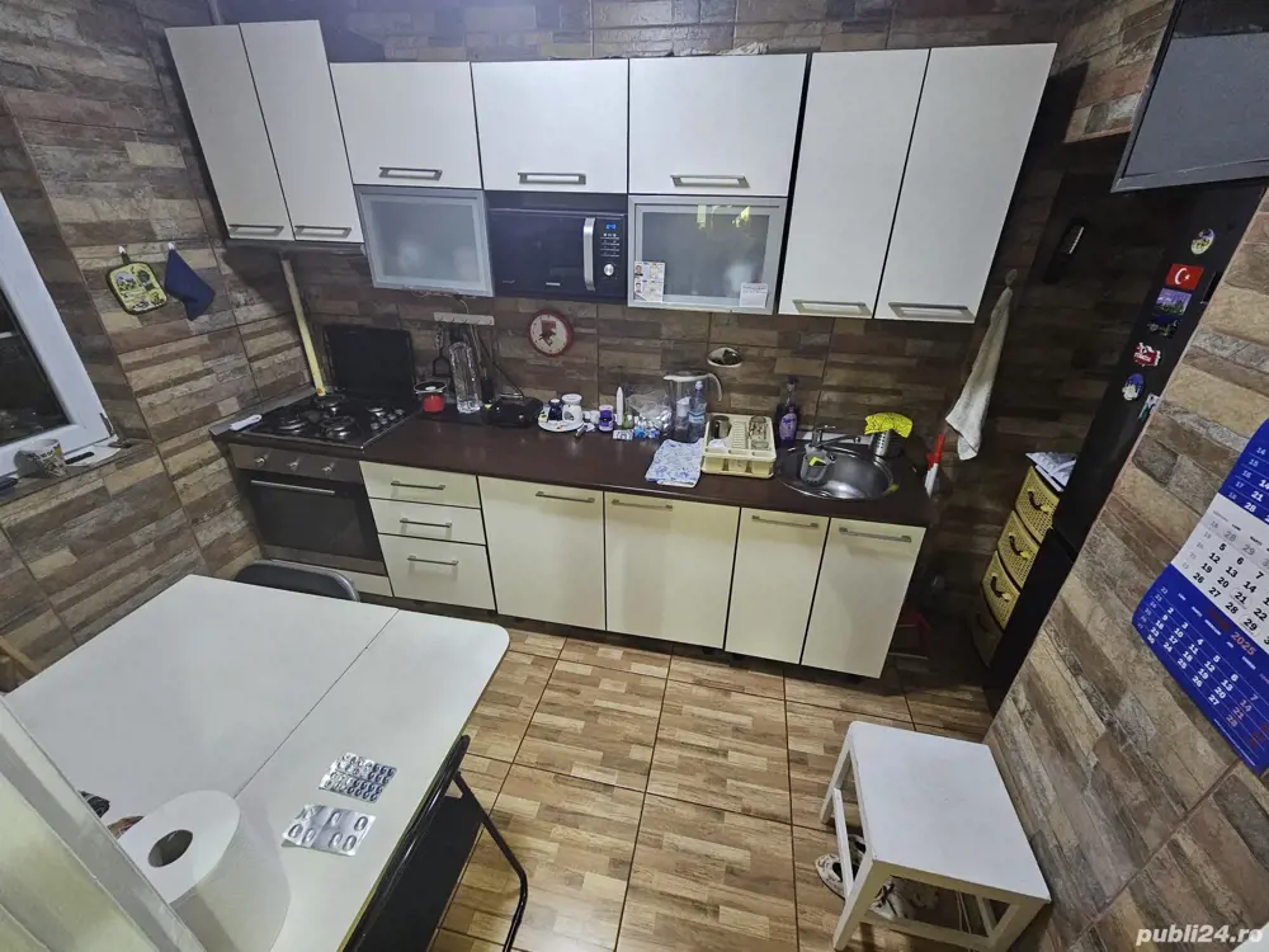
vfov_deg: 89.9
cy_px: 476
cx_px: 634
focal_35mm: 13
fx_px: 477
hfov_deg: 106.2
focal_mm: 2.2
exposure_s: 1/33
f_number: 2.2
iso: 500
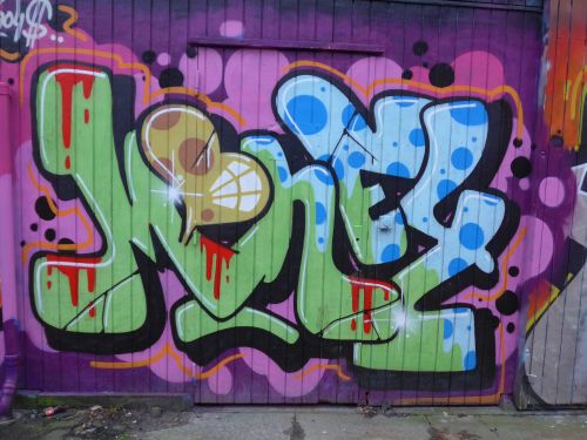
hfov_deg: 61.7
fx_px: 492
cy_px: 220
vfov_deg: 48.2
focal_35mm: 29
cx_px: 294
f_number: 2
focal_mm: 6
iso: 200
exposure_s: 1/60
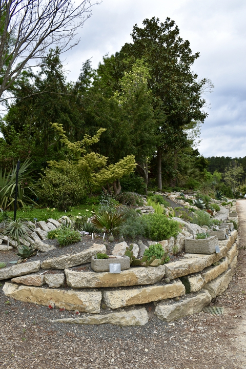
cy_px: 184
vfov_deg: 57.2
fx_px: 338
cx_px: 123
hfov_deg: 40.0
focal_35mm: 33
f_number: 8
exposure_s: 1/200
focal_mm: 22
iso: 100
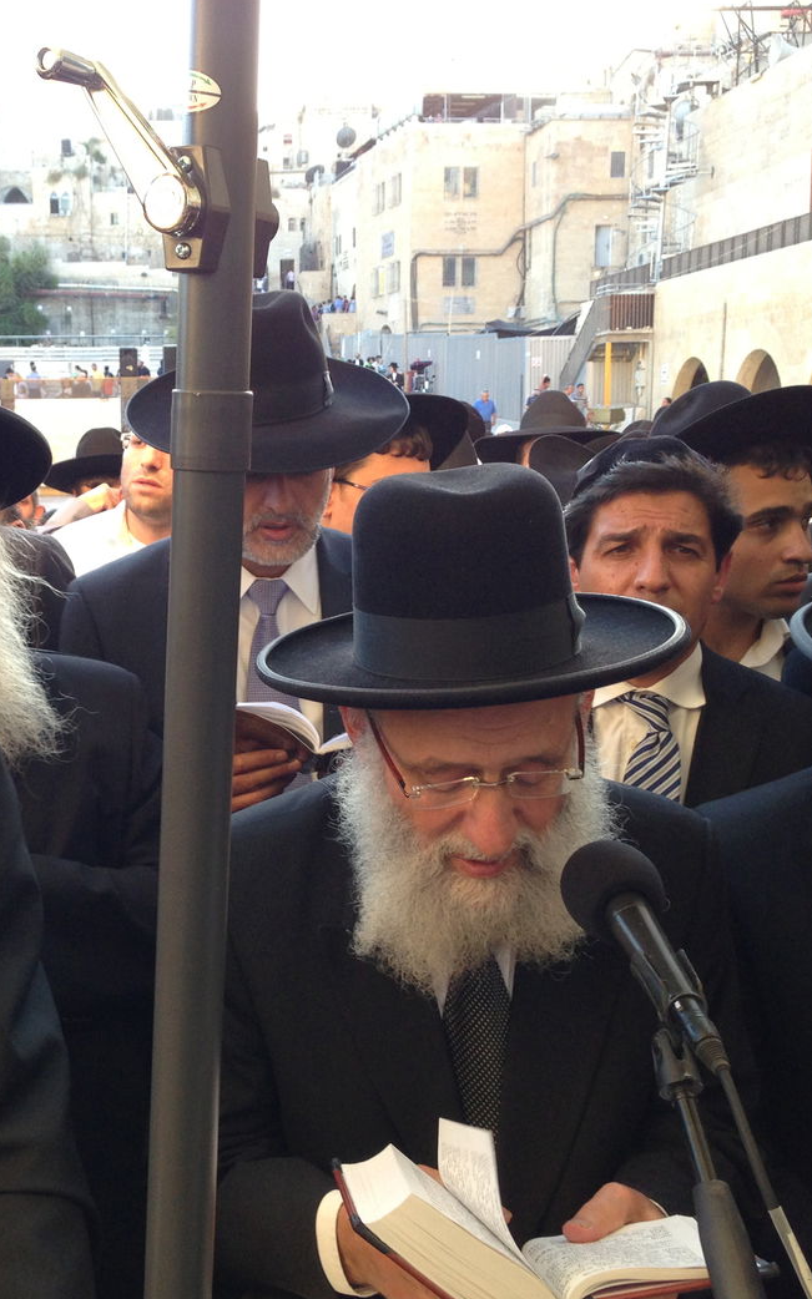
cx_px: 187
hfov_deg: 27.0
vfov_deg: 42.7
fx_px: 1665
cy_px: 648
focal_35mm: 47
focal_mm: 4.13
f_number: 2.4
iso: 80
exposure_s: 1/120
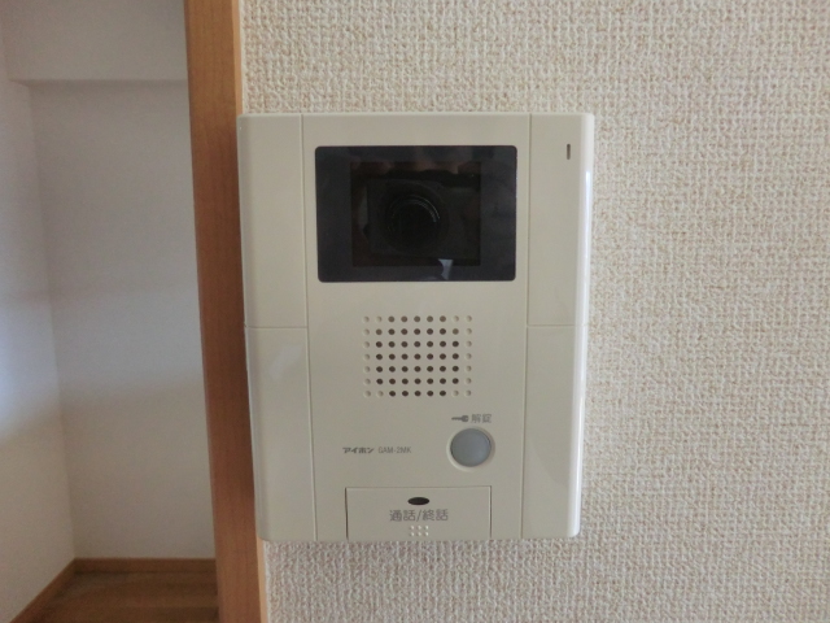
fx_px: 575
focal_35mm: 24
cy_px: 312
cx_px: 415
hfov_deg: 71.6
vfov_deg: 56.8
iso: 320
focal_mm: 4.3
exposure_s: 1/60
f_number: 3.2
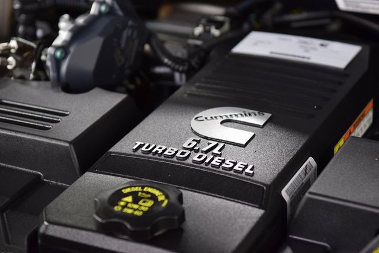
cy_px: 126
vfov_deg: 13.0
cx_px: 190
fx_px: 1106
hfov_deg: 19.5
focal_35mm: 105
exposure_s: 1/30
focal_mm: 70
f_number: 4
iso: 1600
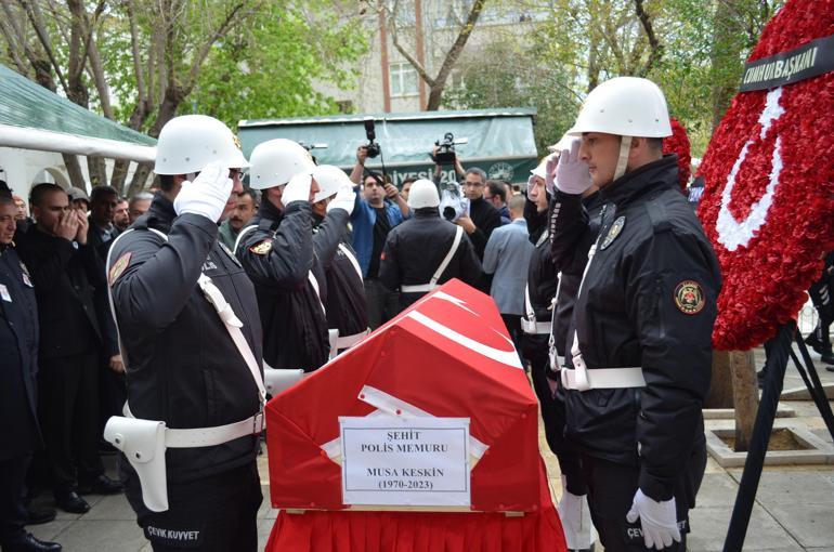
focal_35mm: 33
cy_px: 276
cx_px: 417
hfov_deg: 57.3
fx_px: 763
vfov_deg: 39.8
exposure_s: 1/80
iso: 400
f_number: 4.5
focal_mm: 22
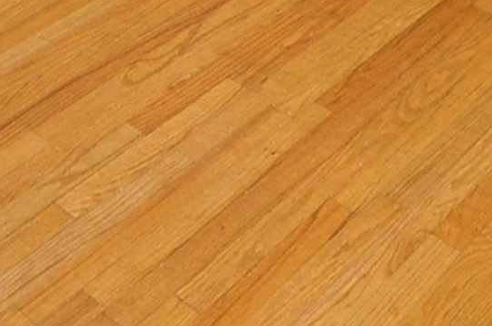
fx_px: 1092
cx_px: 357
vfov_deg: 12.3
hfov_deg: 25.2
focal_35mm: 80
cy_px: -523
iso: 1000
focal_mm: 10
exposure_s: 1/50
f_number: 4
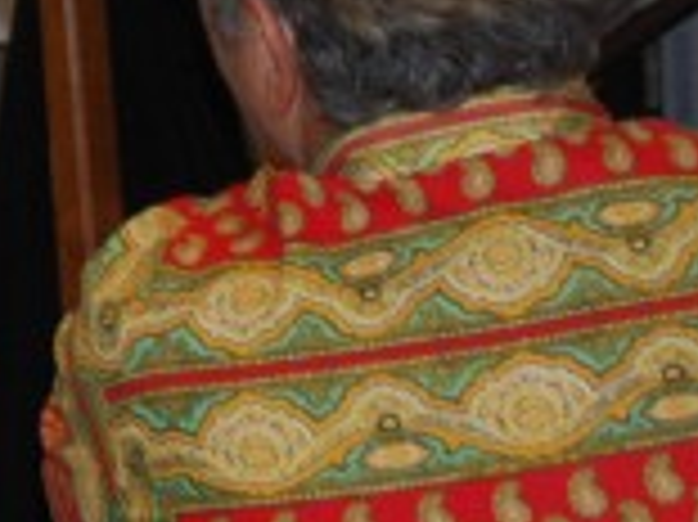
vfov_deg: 5.0
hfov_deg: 6.6
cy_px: -634
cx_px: -736
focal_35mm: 292
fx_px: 5879
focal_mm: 35
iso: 400
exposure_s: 1/60
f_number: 5.3
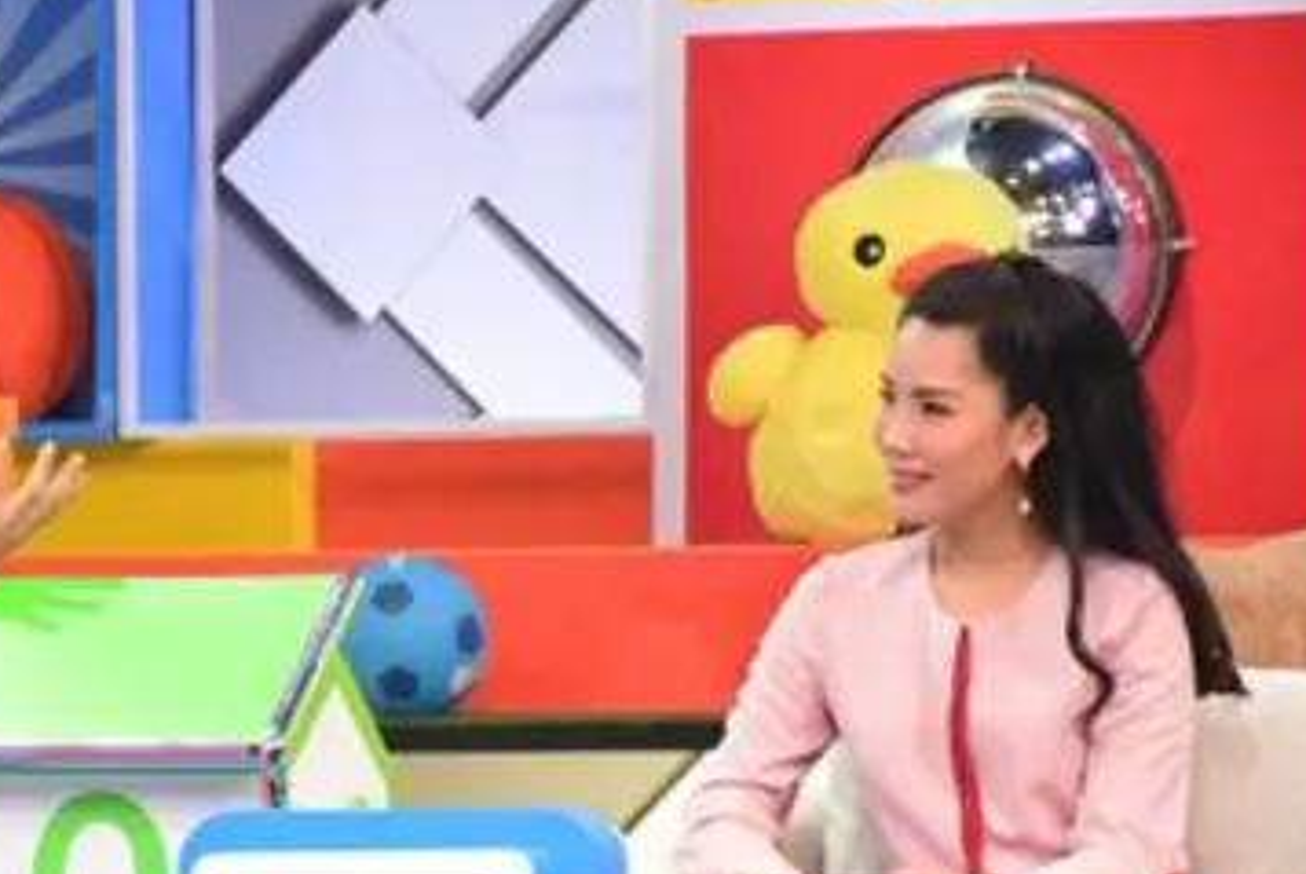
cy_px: 883
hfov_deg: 6.6
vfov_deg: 4.4
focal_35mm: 311
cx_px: 201
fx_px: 11299
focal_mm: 95
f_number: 5.3
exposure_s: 1/320
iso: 1600
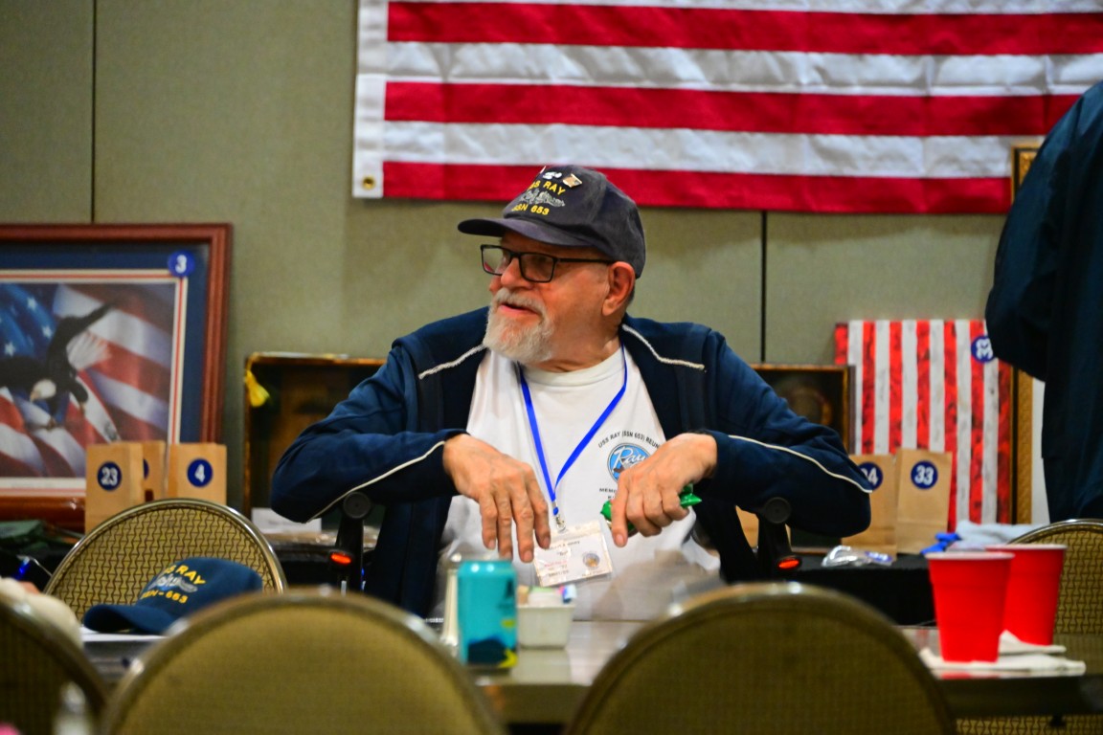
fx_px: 7659
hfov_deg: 8.2
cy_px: 368
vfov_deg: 5.5
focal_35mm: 250
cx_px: 552
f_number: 5.6
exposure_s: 1/50
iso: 8000
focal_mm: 250
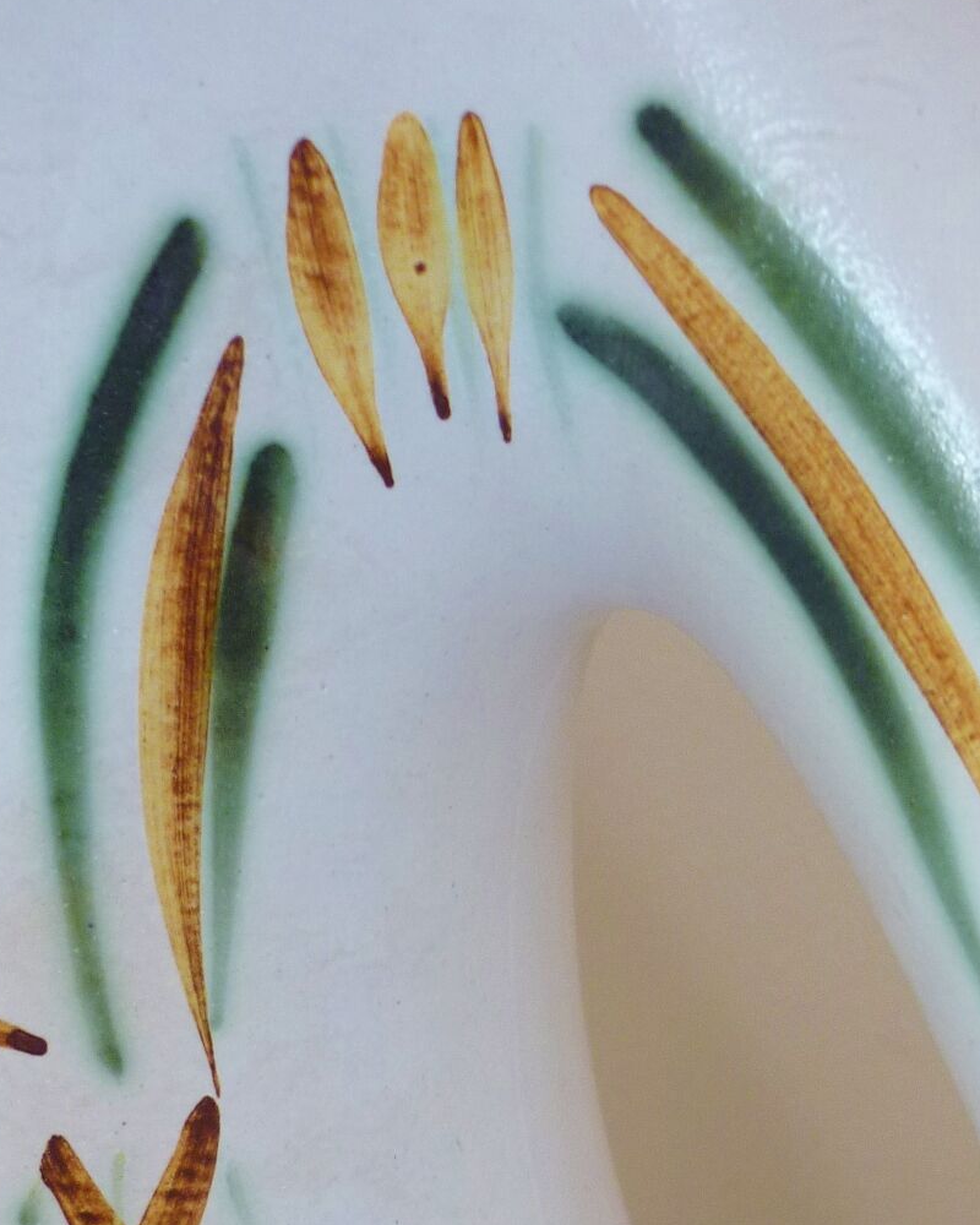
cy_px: 1139
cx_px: 648
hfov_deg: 23.1
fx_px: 2393
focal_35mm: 66
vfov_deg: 27.5
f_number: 2.8
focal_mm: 5.5
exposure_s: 1/30
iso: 125
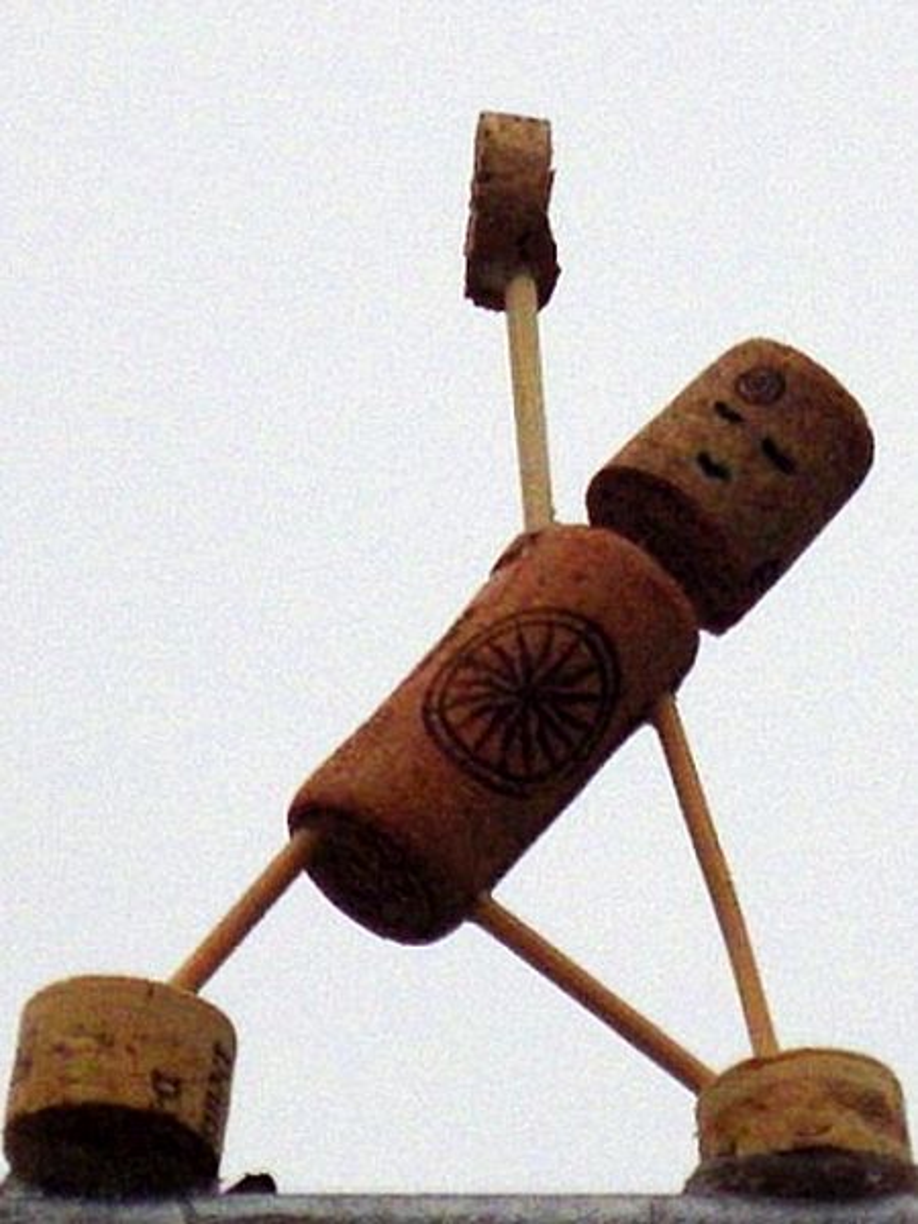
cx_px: 459
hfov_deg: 2.6
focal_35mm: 580
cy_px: 612
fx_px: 20508
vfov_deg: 3.4
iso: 200
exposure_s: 1/125
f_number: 5.9
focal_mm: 104
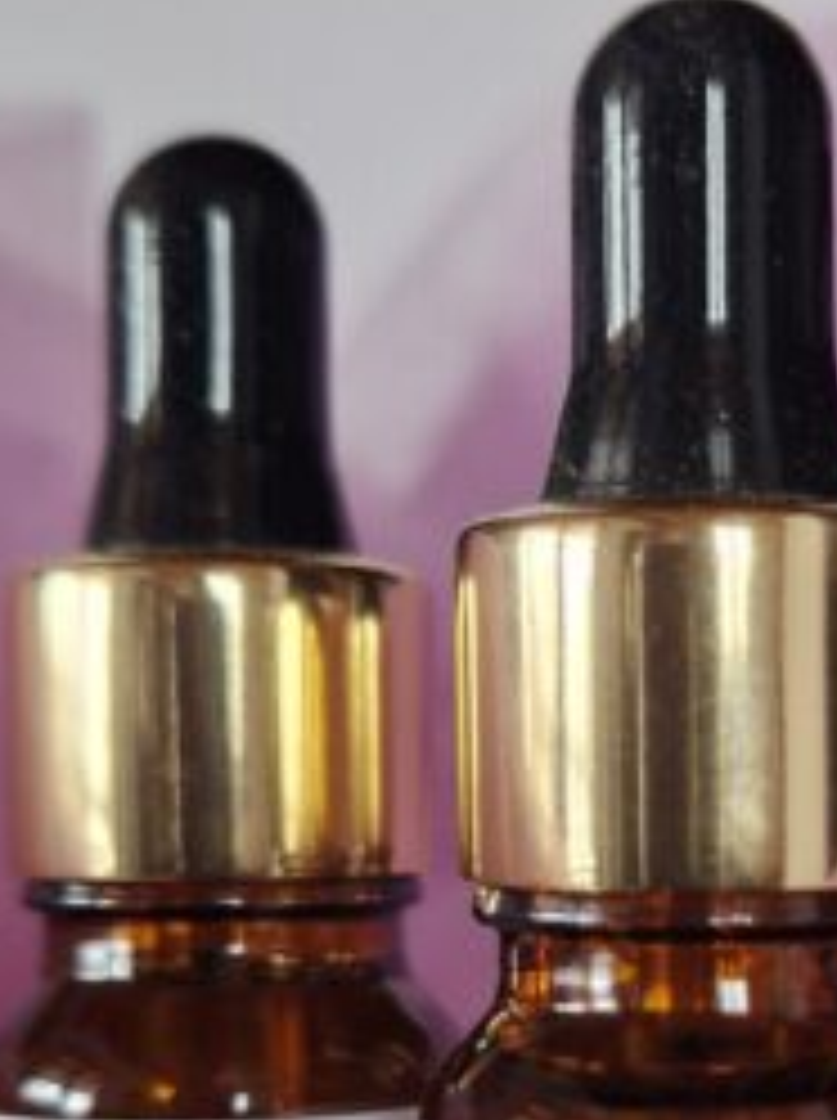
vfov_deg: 25.7
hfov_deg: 19.5
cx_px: 734
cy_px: 949
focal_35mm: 74
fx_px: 2392
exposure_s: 1/100
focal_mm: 5.4
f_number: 1.8
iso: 200
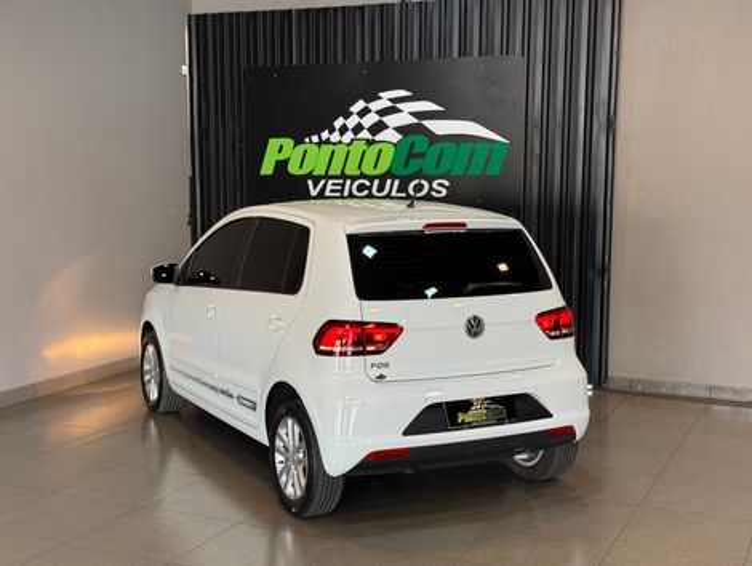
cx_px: 376
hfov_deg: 39.6
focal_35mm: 48
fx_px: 1044
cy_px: 283
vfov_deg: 30.3
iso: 80
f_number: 1.78
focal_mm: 6.76
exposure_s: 1/60
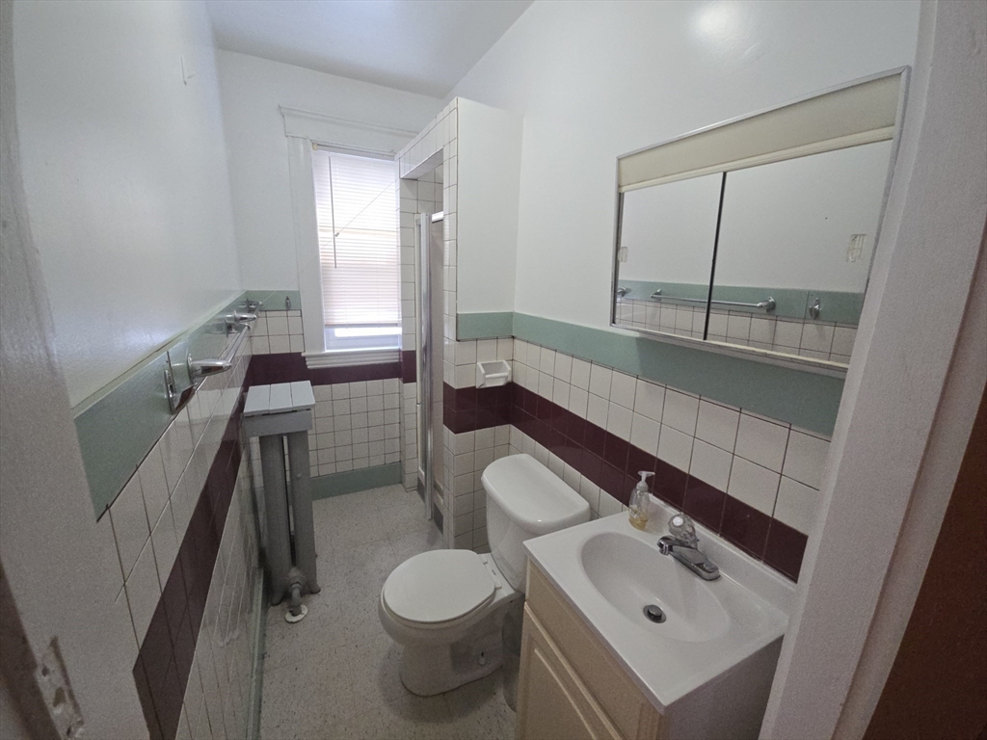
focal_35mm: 13
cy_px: 370
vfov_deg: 89.9
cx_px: 494
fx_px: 371
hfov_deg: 106.2
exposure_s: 1/60
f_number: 2.2
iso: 160
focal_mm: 2.2
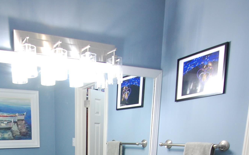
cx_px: 59
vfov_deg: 31.1
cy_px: 182
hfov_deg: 52.6
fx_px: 237
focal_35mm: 35
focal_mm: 10
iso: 720
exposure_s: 1/30
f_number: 3.5
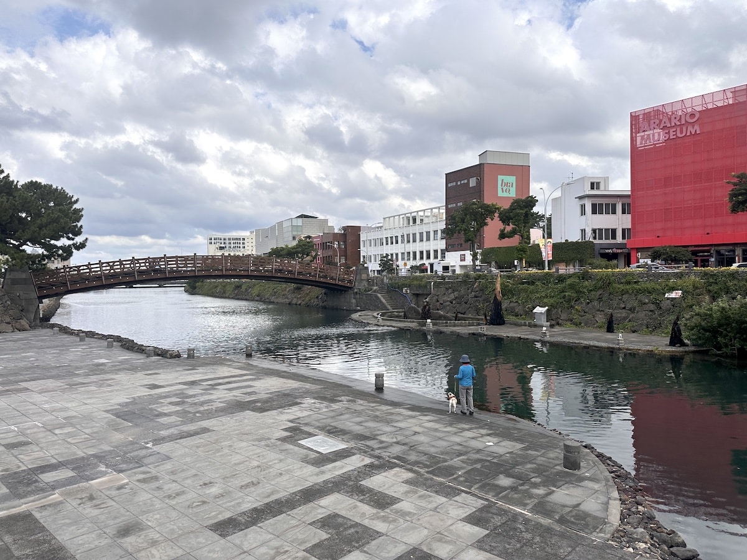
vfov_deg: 56.8
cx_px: 374
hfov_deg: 71.6
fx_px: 518
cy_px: 280
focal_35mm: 24
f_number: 1.78
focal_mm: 6.86
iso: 80
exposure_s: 1/4545
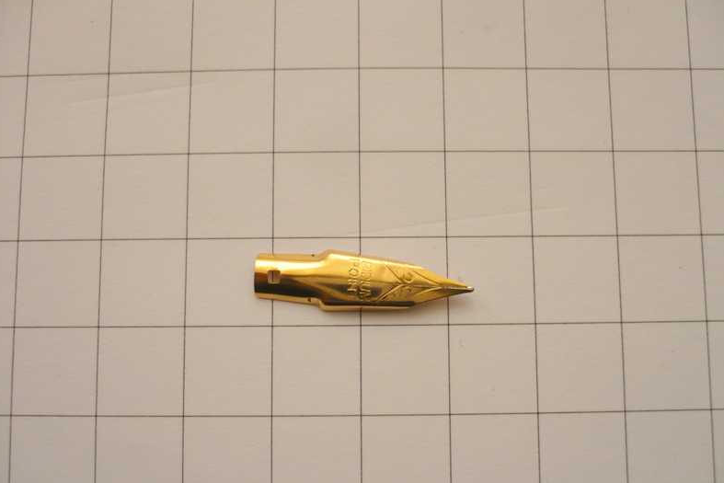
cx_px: 362
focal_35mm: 37
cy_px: 268
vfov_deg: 35.9
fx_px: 744
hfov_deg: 51.9
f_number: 2.8
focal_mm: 5.8
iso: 200
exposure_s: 1/15
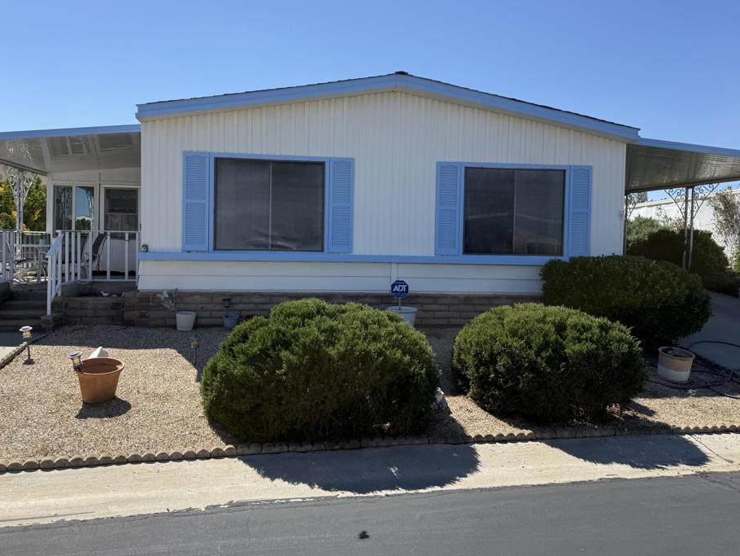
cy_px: 247
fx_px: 577
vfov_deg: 51.3
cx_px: 346
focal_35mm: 27
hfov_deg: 65.2
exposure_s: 1/4167
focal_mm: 6.76
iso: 80
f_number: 1.78
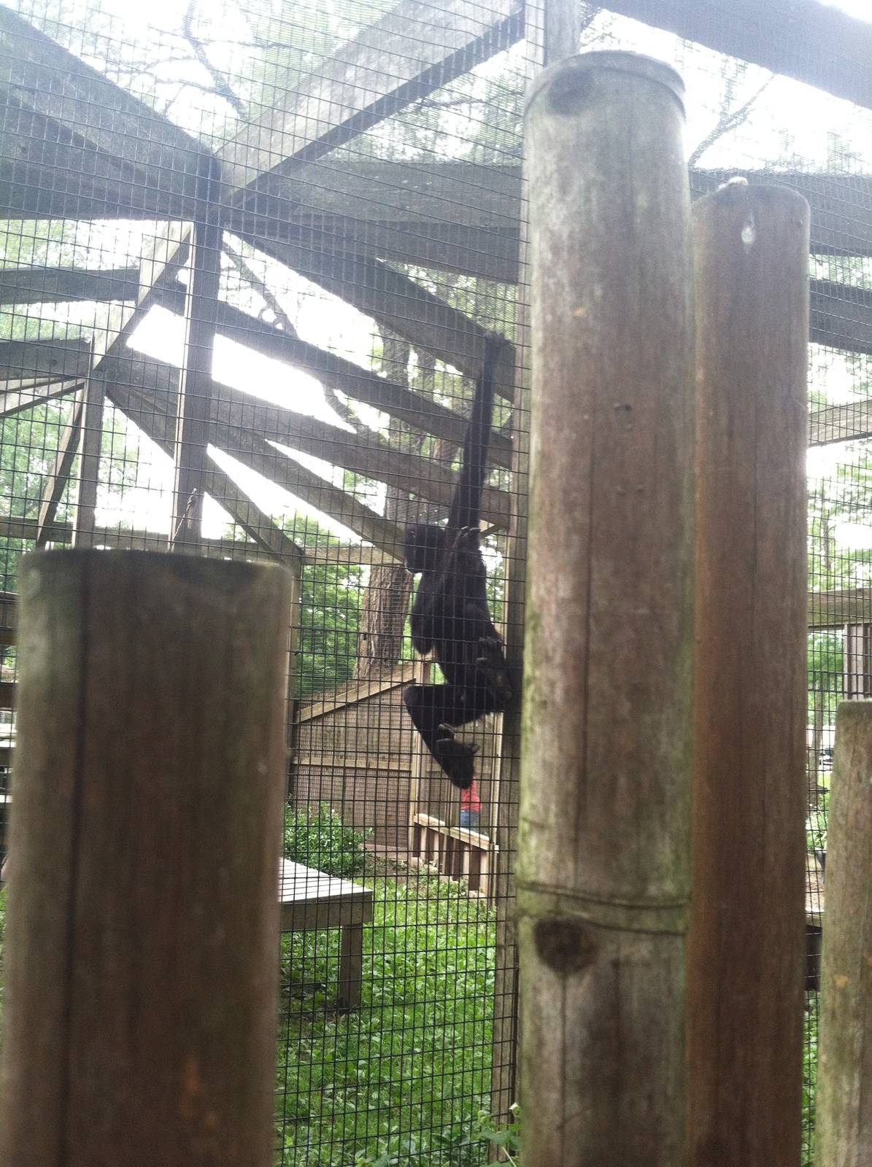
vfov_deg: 52.7
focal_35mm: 35
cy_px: 584
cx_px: 436
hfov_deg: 40.6
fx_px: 1179
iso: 100
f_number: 2.8
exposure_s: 1/60
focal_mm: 3.85
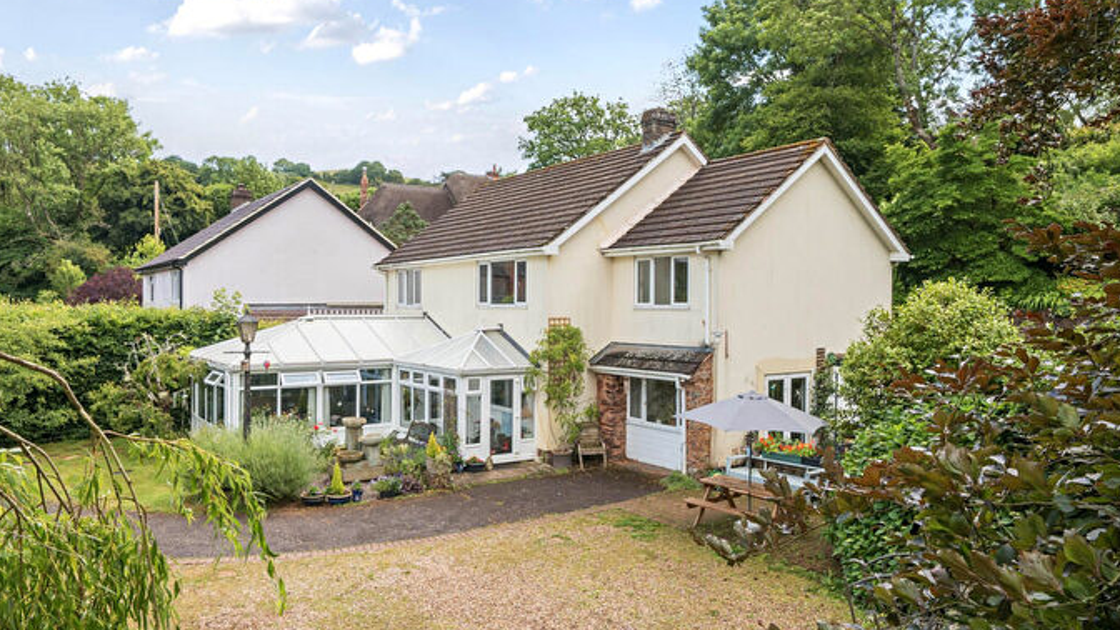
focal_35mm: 24
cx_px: 550
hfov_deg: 76.3
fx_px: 713
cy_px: 299
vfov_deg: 47.7
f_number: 8
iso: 400
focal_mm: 15
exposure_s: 1/250
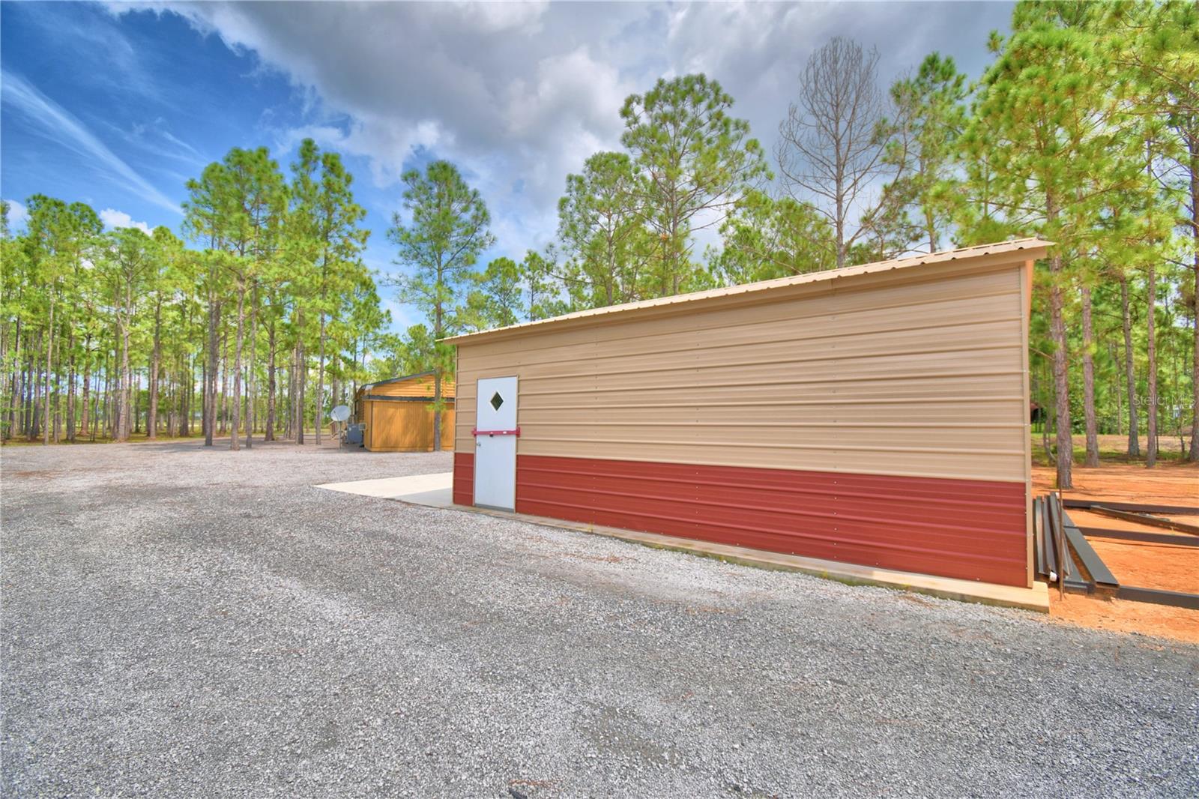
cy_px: 400
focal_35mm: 15
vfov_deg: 77.3
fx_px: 499
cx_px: 600
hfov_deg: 100.4
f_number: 4.5
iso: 100
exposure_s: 1/1000
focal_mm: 10
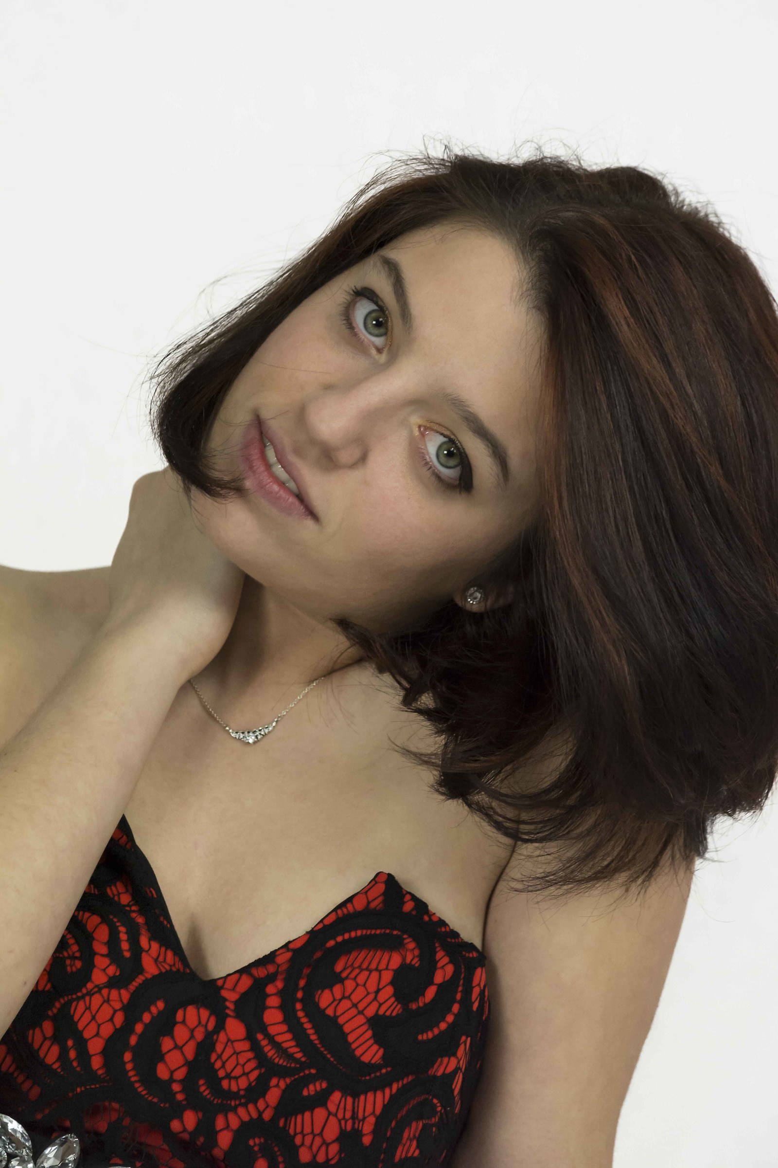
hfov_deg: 7.0
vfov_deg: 10.5
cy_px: 584
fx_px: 6321
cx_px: 389
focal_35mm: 195
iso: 2000
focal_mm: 130
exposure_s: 1/200
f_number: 5.6
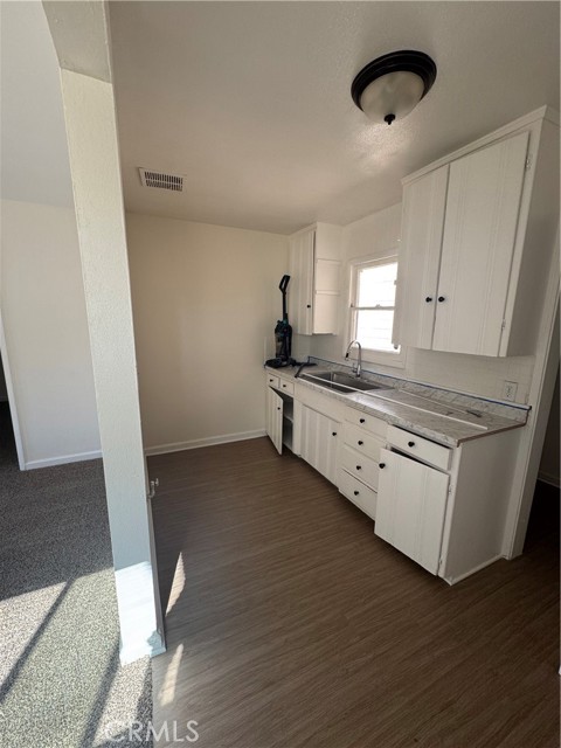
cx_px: 280
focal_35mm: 14
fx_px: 303
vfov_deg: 102.1
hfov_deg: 85.7
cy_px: 374
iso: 160
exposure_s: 1/99
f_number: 2.2
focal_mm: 2.22
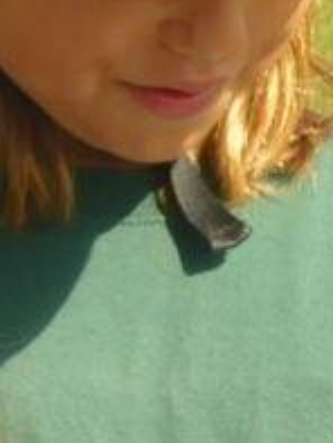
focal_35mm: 284
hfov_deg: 5.2
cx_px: -117
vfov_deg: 7.0
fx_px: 3639
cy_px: 196
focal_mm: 11.5
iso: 100
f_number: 4
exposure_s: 1/400
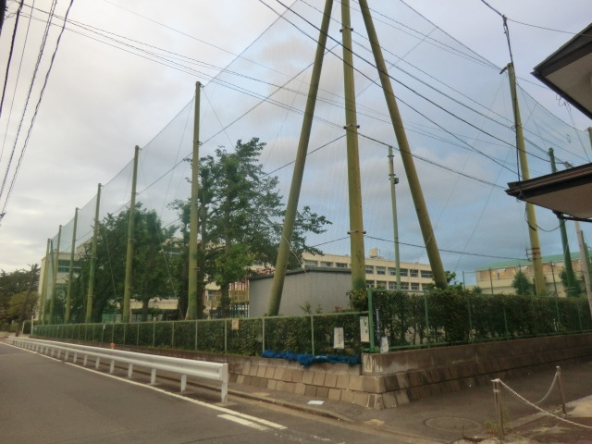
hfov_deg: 71.6
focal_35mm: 24
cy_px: 222
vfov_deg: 56.8
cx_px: 296
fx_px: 410
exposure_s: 1/60
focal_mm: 4.3
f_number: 3.2
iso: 125
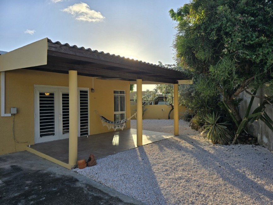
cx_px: 136
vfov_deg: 58.9
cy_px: 102
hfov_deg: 73.9
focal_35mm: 23
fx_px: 181
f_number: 1.7
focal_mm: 6.3
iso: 12
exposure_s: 1/820
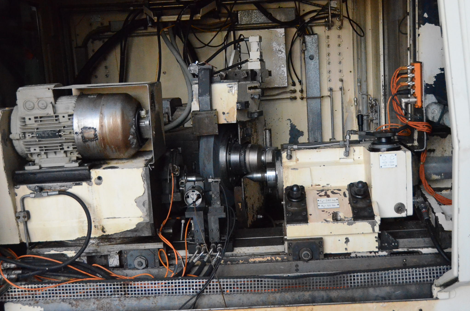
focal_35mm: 47
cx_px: 261
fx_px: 612
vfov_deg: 28.5
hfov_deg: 41.9
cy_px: 157
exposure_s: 1/4000
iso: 6400
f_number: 4
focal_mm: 26
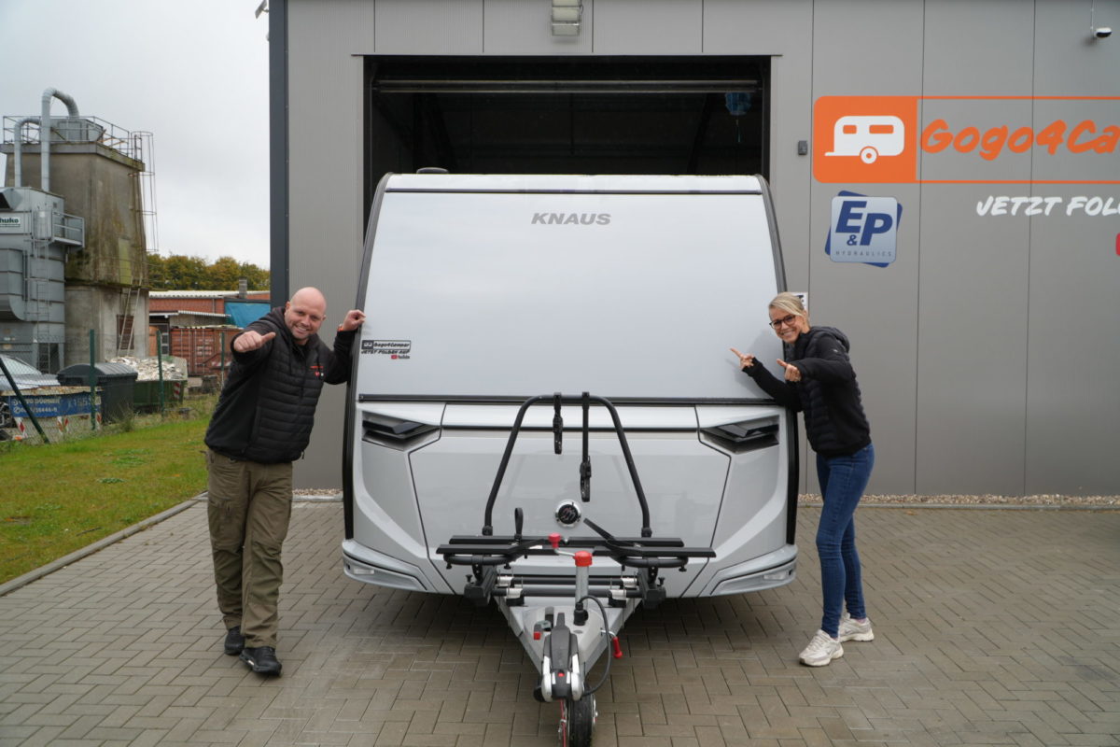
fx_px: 840
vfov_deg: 47.9
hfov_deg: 67.4
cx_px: 560
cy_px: 374
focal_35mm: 27
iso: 100
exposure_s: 1/250
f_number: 4.5
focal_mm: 18
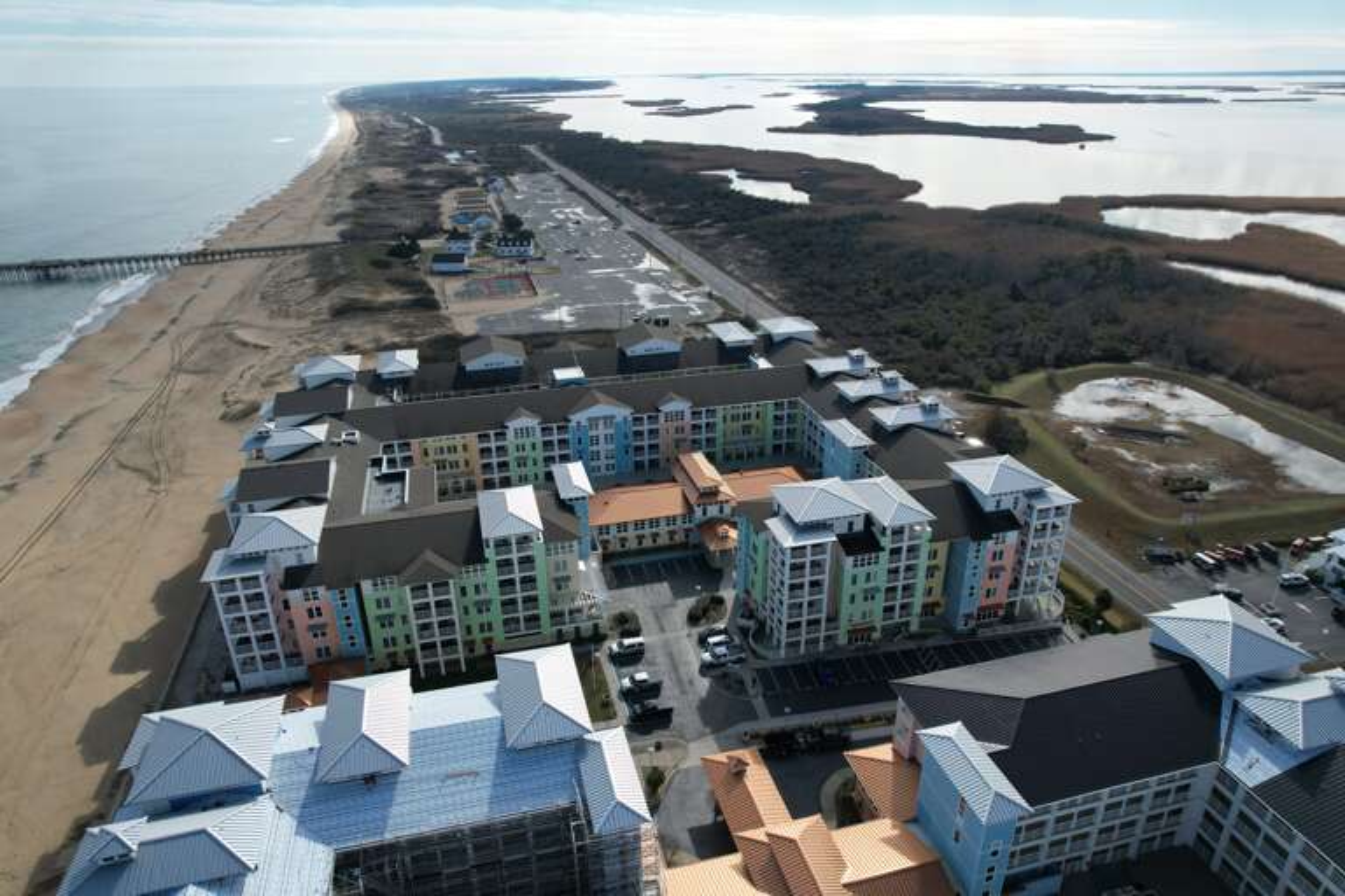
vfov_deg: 57.2
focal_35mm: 22
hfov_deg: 78.6
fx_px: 822
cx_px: 672
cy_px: 448
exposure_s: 1/2000
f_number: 2.8
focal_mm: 8.38
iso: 110
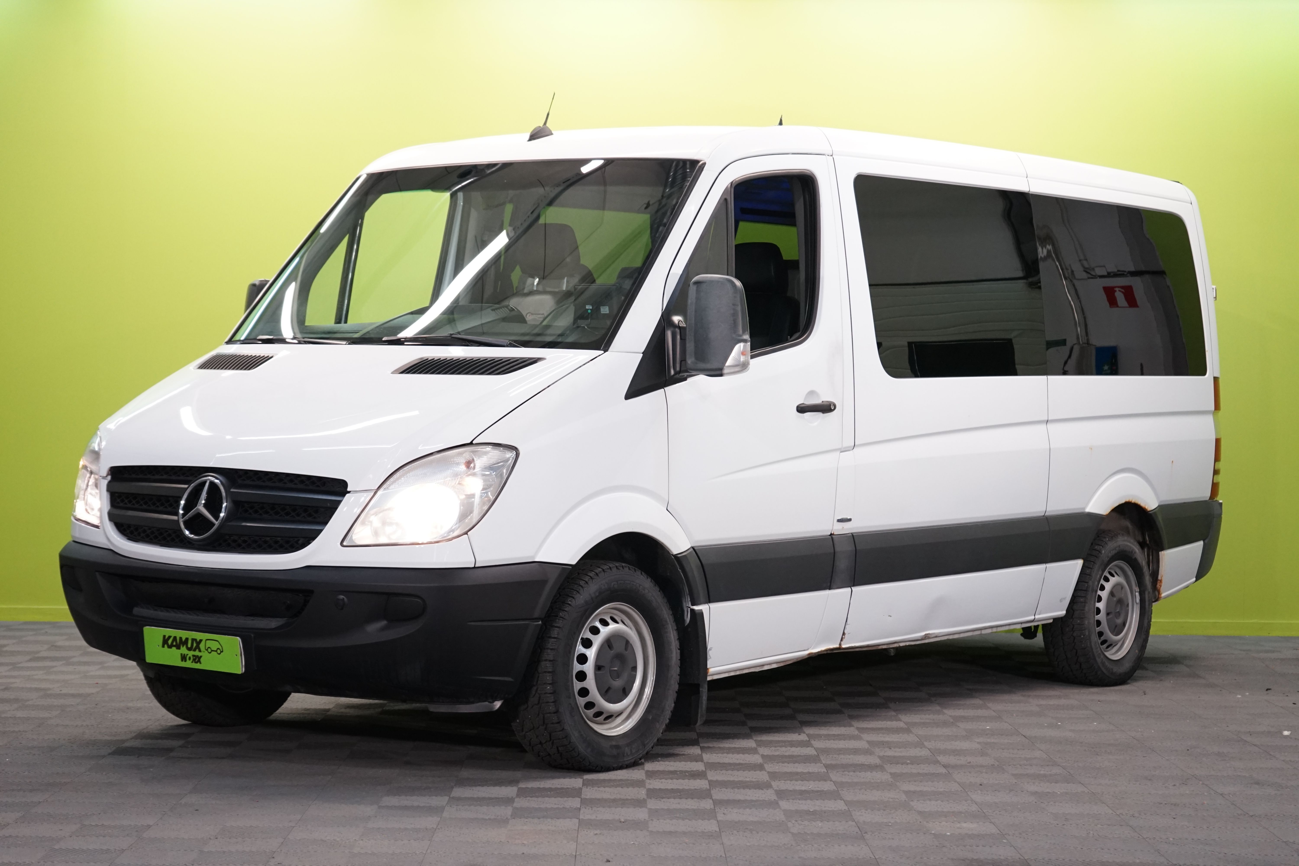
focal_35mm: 70
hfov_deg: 28.8
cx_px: 650
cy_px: 433
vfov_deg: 19.5
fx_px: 2526
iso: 2000
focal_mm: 70
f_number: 5.6
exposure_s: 1/125
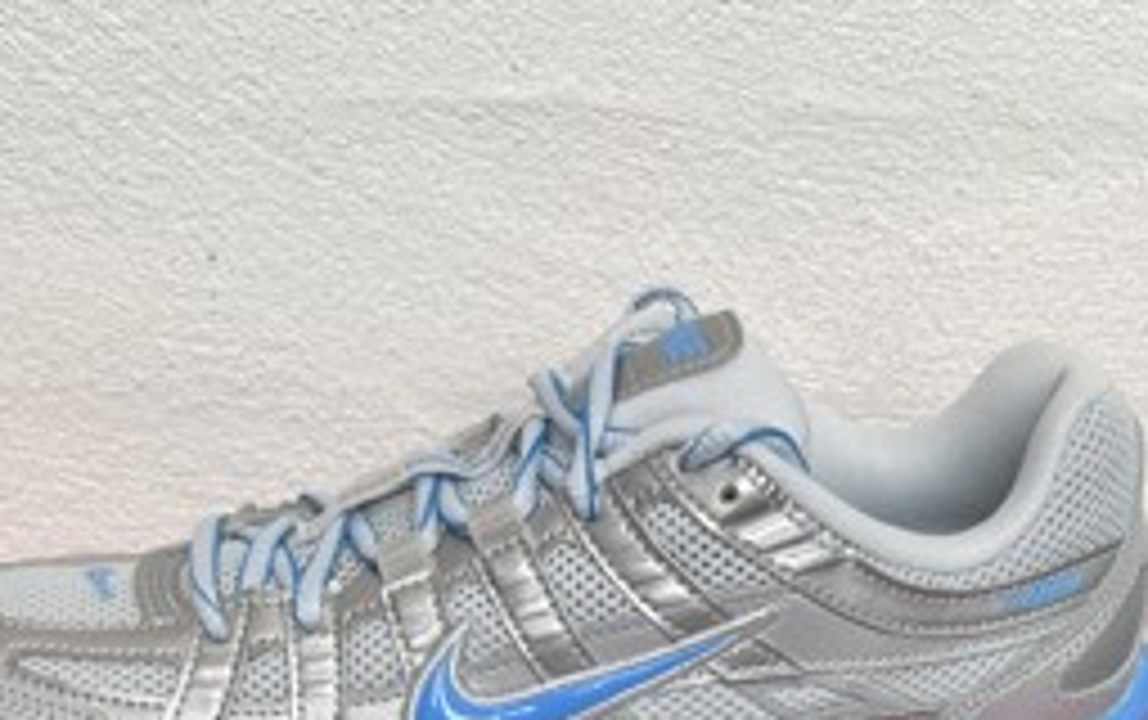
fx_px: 2255
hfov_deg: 28.6
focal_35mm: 72
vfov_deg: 16.4
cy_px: 1100
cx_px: 572
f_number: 1.5
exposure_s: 1/148
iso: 40
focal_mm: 5.7
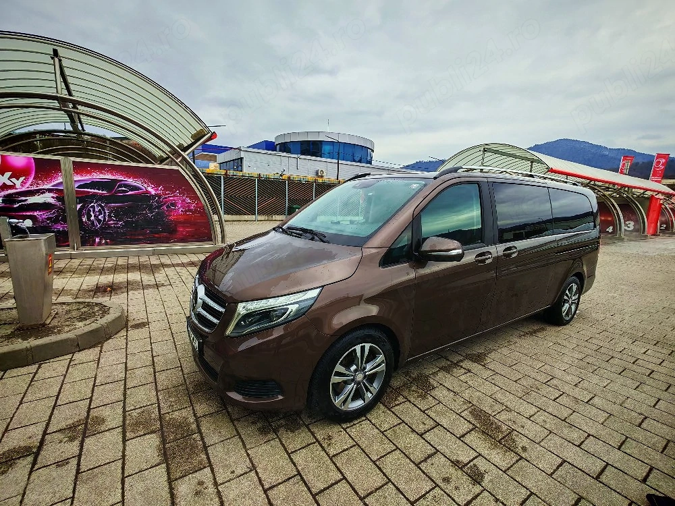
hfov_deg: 94.5
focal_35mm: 16
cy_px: 253
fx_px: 312
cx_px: 338
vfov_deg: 78.1
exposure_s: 1/250
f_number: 2.2
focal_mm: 1.96
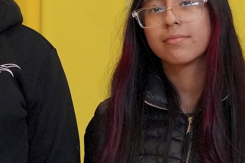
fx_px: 1912
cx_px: -96
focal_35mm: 281
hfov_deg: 7.2
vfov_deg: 4.9
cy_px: 88
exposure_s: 1/160
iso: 6400
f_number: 3.2
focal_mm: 50
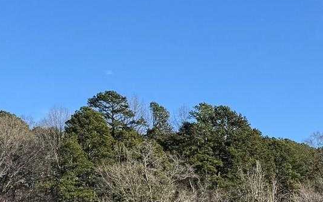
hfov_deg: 18.4
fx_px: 854
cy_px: 261
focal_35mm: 97
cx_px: 516
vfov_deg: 13.0
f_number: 1.78
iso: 80
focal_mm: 6.76
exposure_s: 1/3096
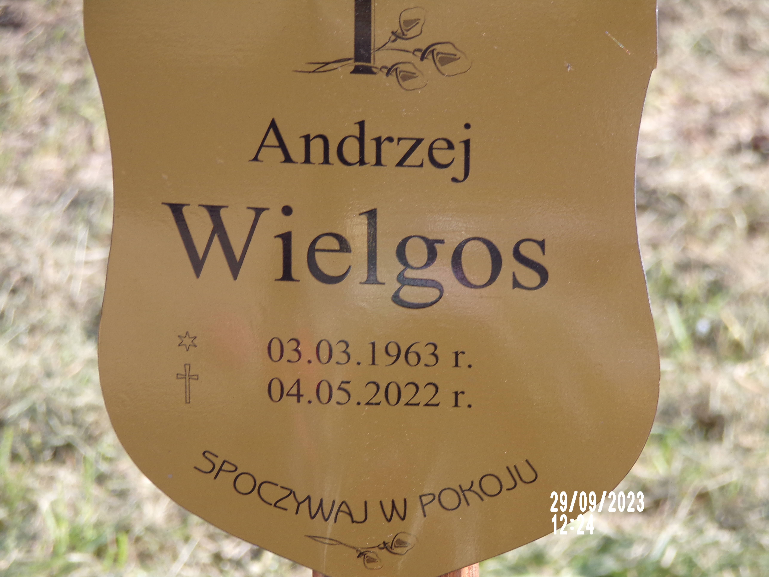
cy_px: 288
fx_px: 5931
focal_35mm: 267
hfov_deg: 7.4
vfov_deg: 5.6
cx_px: 384
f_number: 5.1
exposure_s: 1/105
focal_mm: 47.8
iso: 80
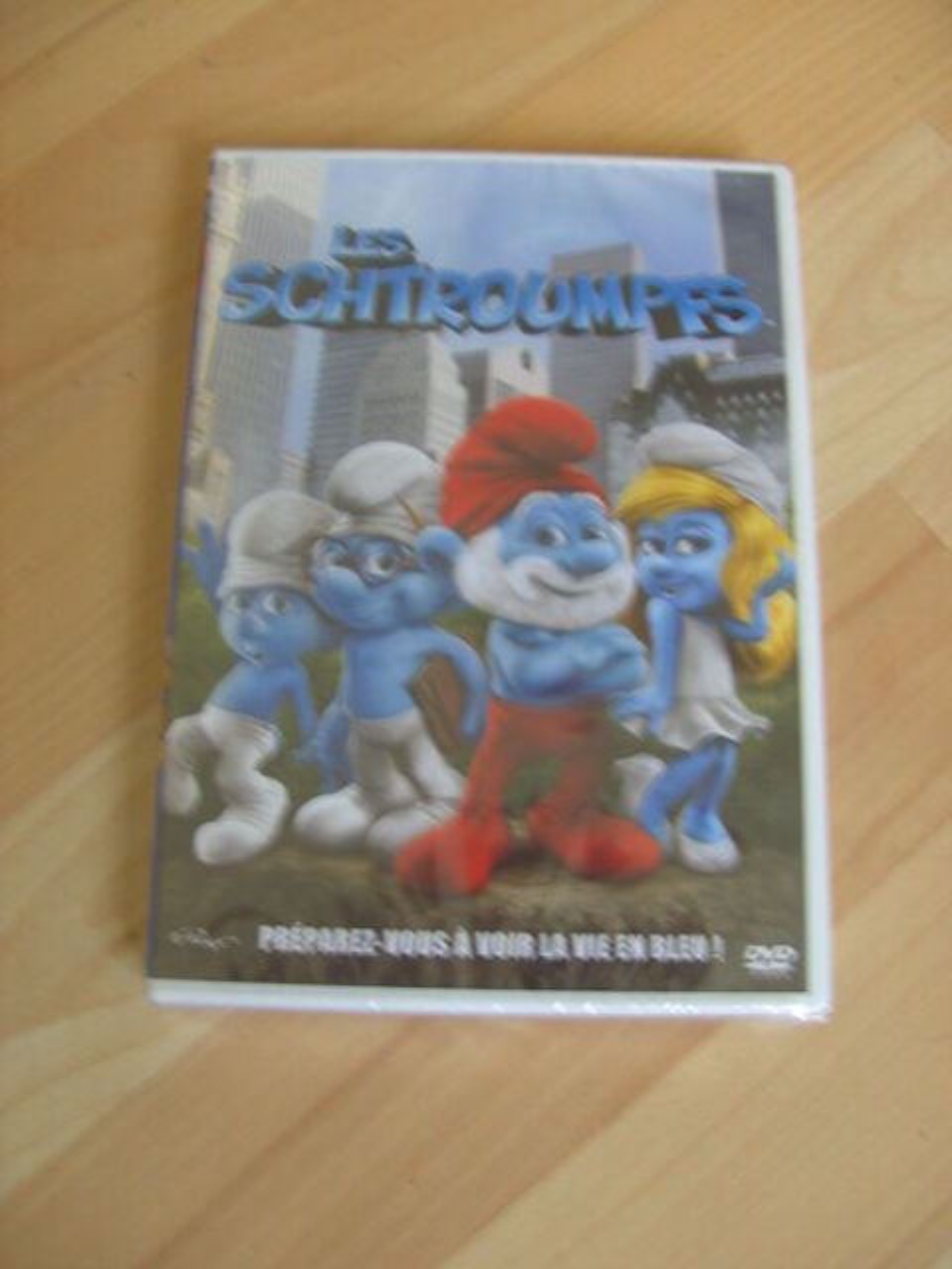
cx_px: 476
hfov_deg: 38.7
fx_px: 1357
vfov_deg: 50.1
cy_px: 634
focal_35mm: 37
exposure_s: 1/16
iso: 100
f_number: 2.8
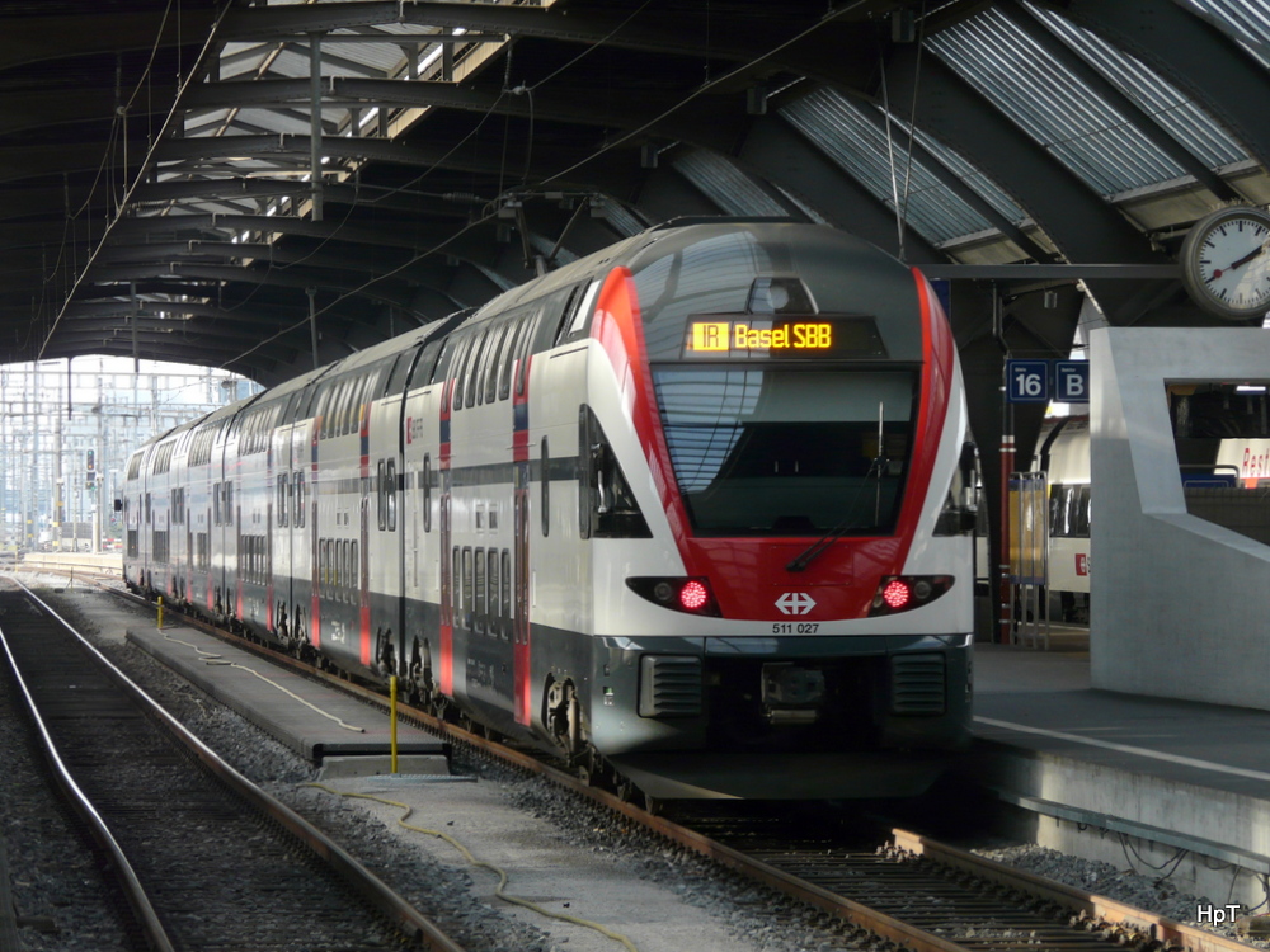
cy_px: 476
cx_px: 635
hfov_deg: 10.4
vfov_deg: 7.8
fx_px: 6971
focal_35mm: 190
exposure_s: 1/100
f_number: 4
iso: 100
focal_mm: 31.3
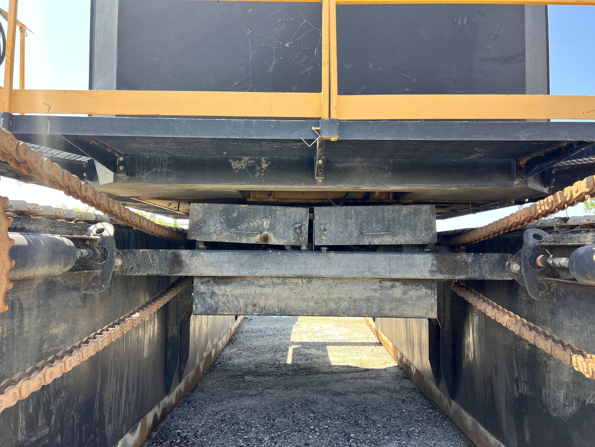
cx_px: 298
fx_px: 447
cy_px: 224
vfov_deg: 53.1
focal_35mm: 26
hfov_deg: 67.3
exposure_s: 1/466
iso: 50
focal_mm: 5.7
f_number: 1.5
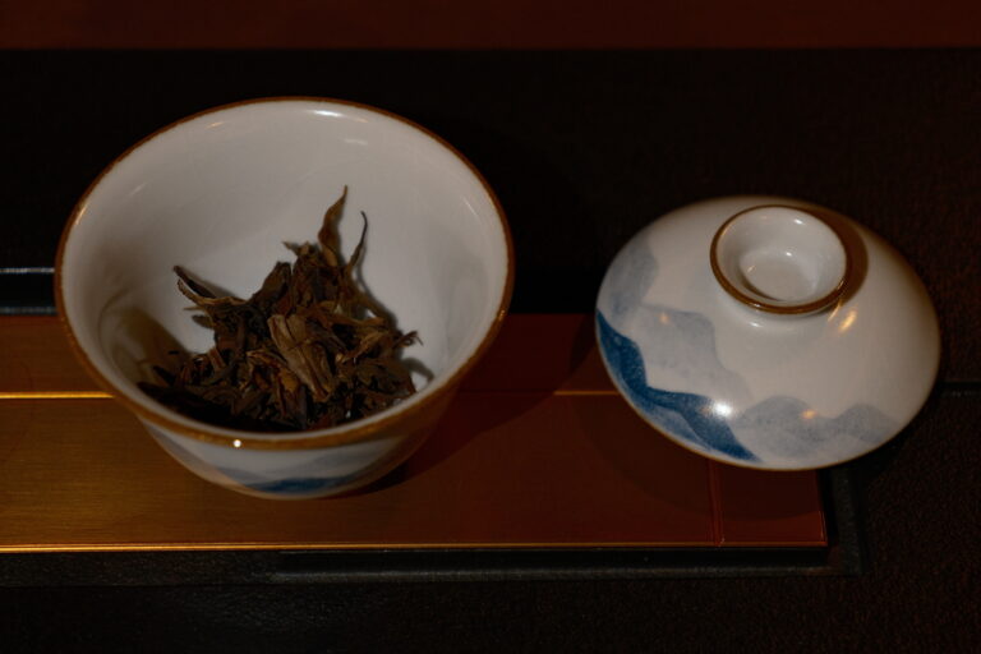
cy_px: 327
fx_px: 2044
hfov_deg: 27.0
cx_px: 490
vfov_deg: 18.2
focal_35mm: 75
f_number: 3.6
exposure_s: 1/220
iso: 640
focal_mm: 50
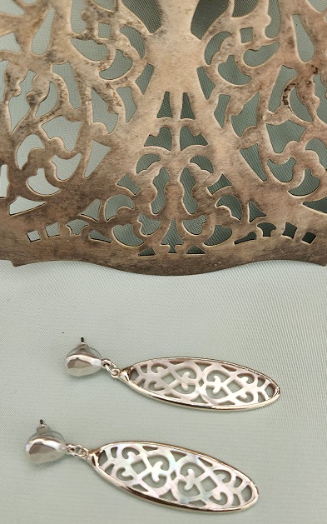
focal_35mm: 31
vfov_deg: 60.7
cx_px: 172
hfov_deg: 40.6
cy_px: 317
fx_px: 442
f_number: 1.8
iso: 400
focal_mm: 5.4
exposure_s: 1/100
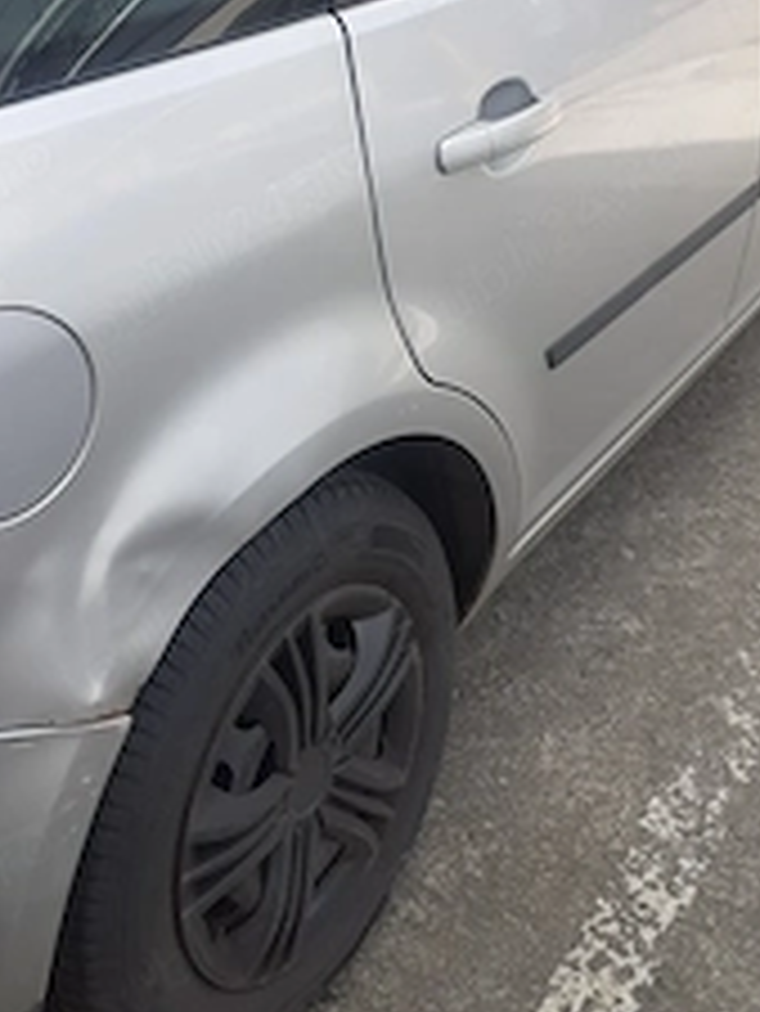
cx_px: 382
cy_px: 319
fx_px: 1404
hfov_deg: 30.3
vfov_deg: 39.1
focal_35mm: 48
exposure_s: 1/608
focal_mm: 3.6
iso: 40
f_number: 1.9
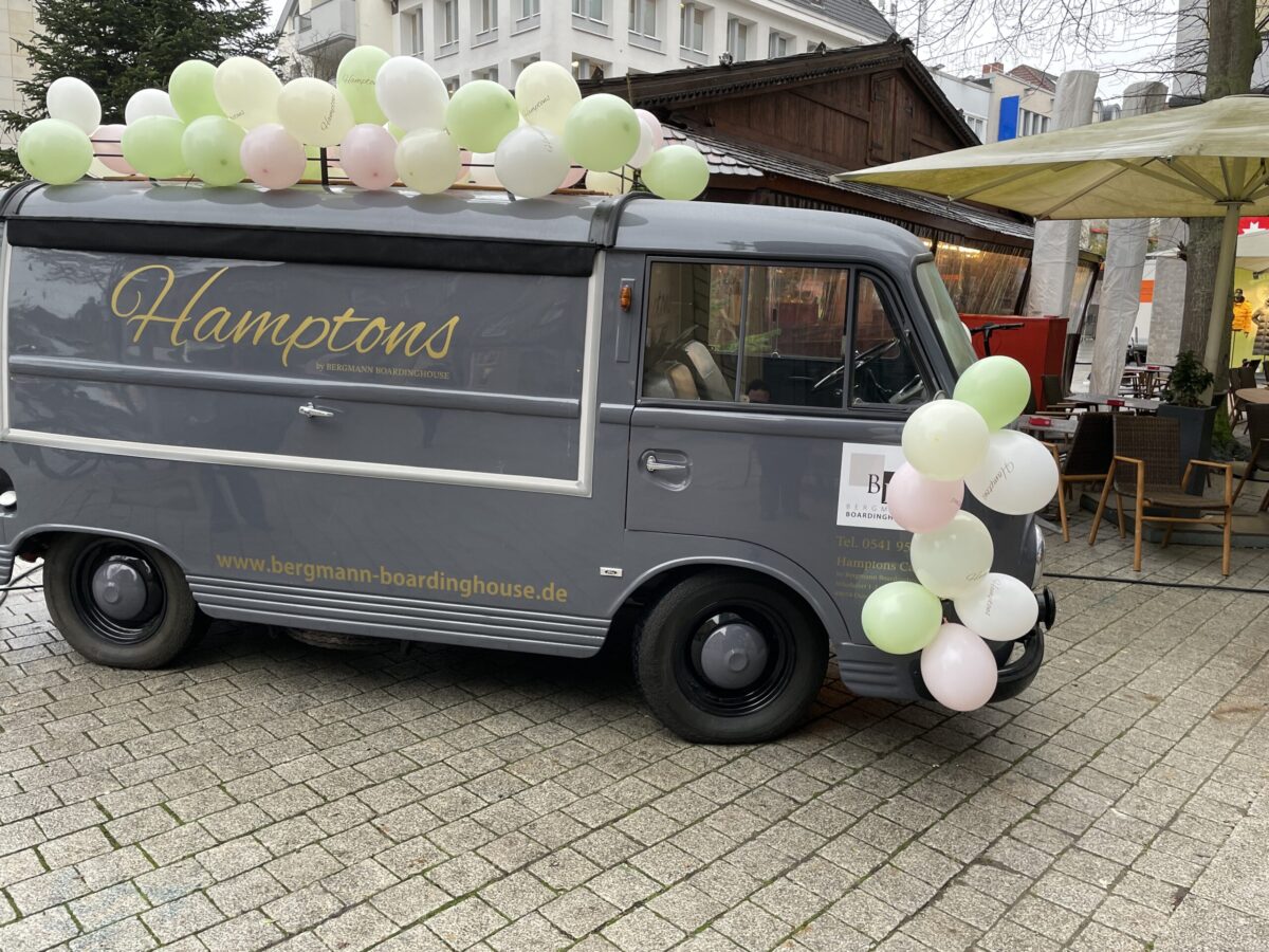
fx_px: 953
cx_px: 634
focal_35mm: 26
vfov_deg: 53.1
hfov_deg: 67.3
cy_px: 476
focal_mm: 4.2
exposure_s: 1/121
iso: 100
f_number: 1.6
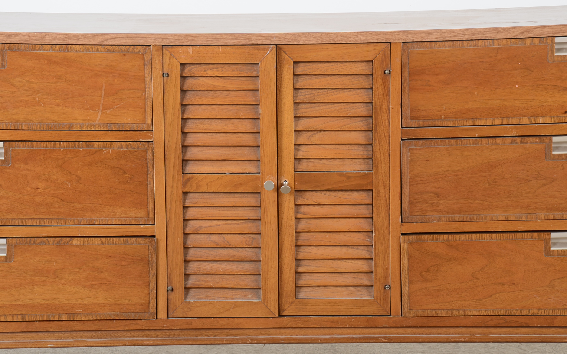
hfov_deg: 18.0
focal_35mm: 116
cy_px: 182
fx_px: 1785
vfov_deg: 11.3
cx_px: 282
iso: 125
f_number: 11
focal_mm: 75
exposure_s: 1/125
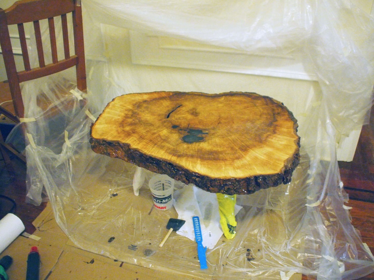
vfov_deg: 41.8
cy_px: 140
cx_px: 187
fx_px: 367
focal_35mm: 34
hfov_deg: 54.0
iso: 1600
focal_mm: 17
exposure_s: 1/40
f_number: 2.8
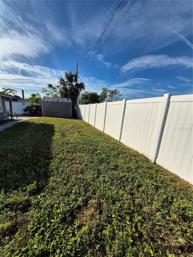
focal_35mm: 13
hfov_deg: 89.9
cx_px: 96
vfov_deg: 106.2
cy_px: 128
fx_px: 97
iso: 50
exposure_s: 1/3528
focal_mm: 1.74
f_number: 2.2
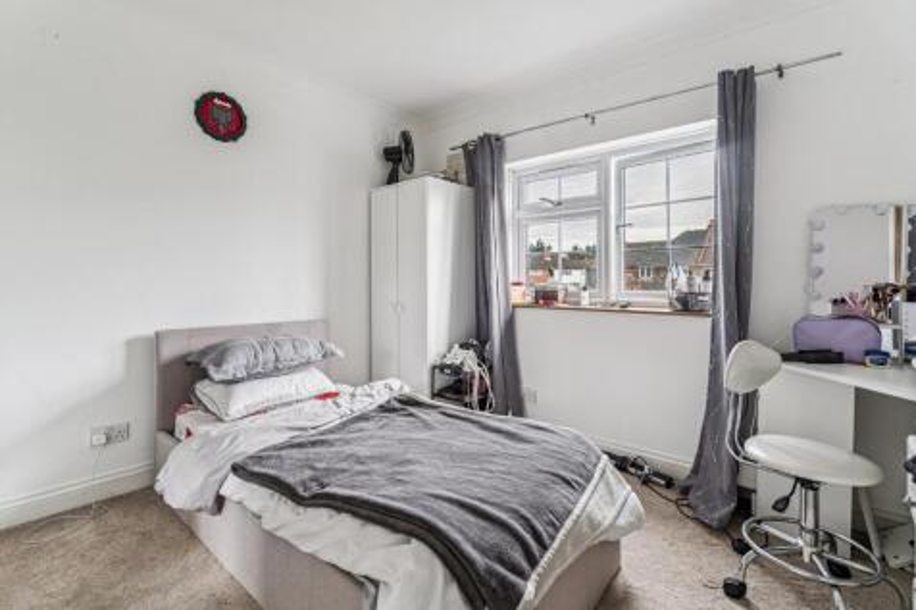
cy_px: 305
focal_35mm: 16
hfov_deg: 96.8
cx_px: 458
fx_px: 407
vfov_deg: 73.7
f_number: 5
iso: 320
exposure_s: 1/40
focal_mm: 16
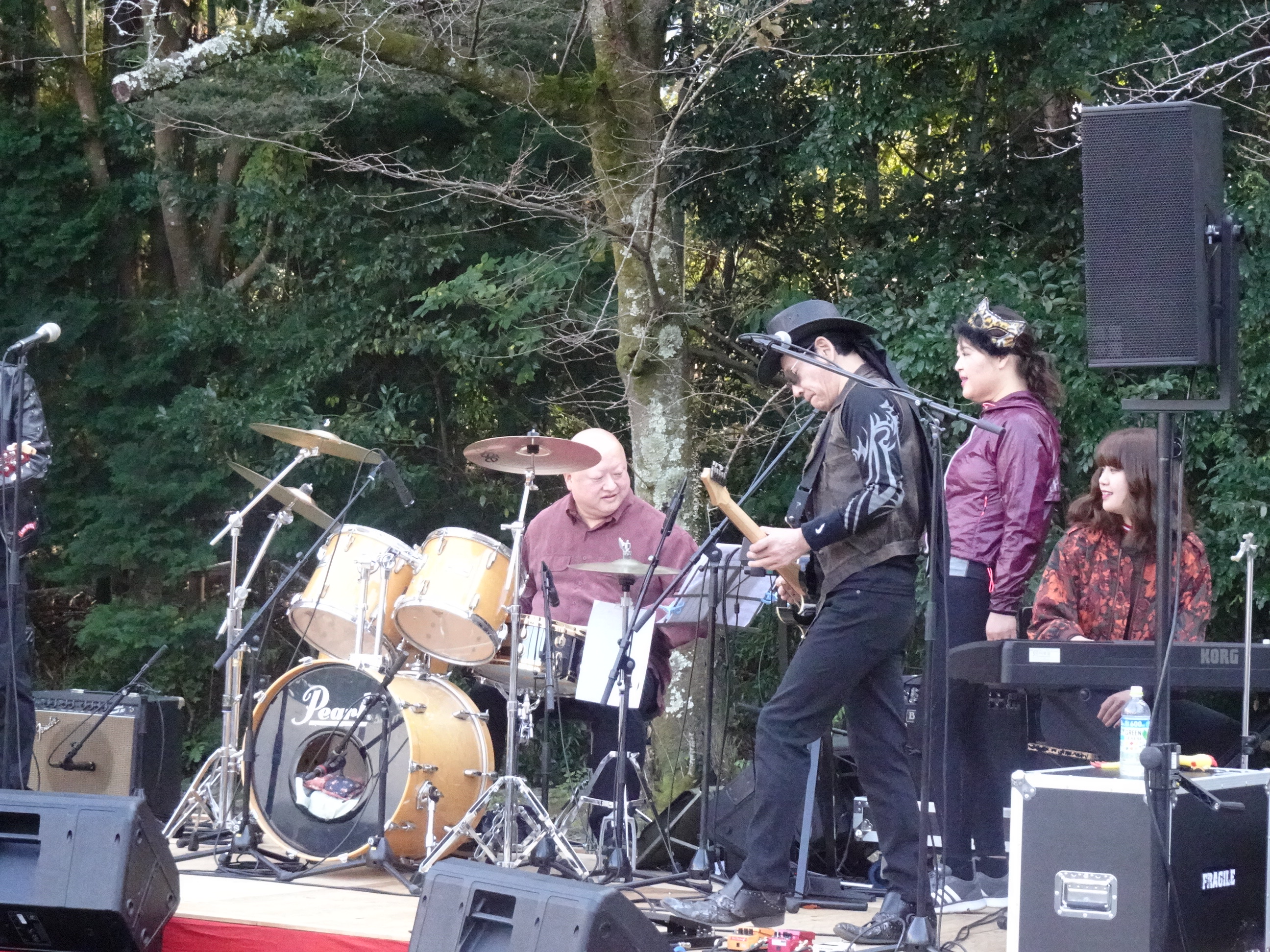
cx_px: 635
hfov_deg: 18.0
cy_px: 476
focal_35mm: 109
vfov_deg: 13.6
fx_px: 3999
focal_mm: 17.15
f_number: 5
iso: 2000
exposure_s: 1/250
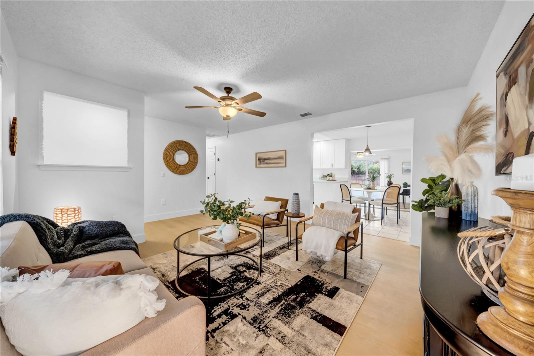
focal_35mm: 12
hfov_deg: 112.6
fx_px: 178
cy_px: 178
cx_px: 267
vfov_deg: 90.0
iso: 800
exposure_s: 1/10
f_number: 8
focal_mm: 12
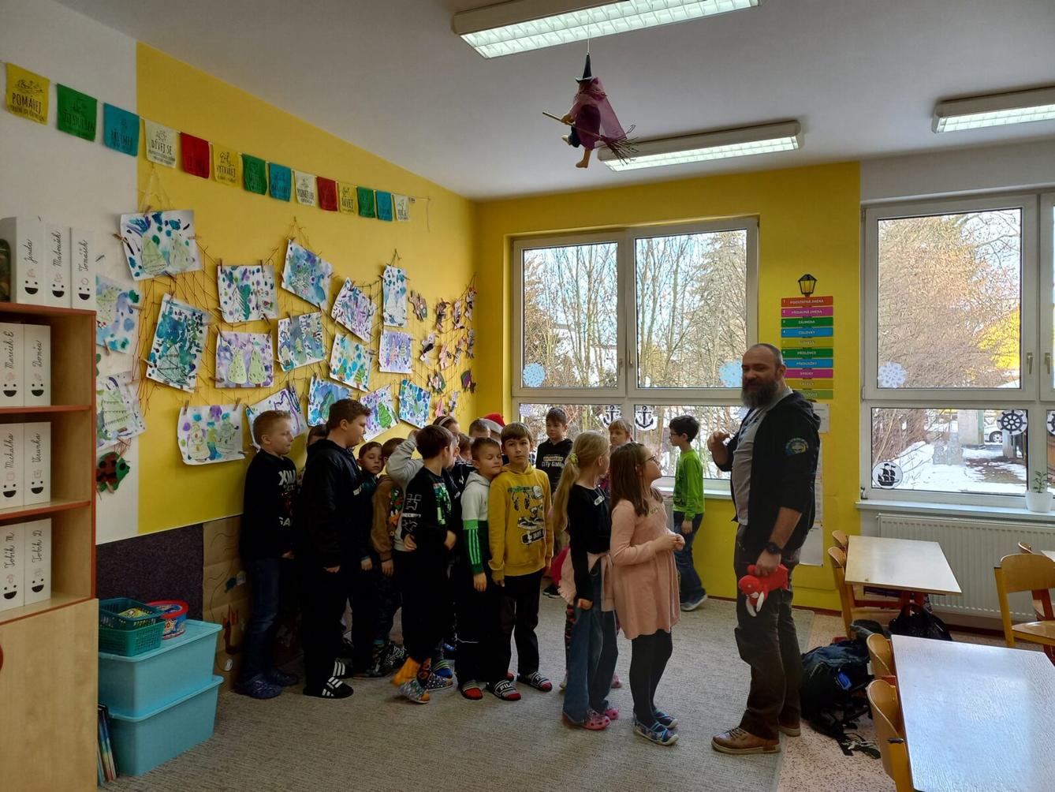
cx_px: 528
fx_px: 762
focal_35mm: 25
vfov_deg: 54.9
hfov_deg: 69.4
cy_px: 396
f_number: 1.8
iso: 64
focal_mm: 4.65
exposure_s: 1/50
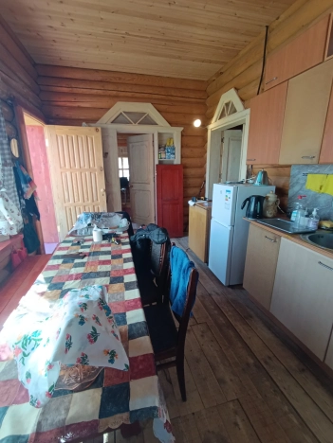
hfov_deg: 78.1
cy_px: 222
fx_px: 205
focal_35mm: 16
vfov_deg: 94.5
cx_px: 166
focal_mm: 1.65
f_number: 2.2
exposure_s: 1/100
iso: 250
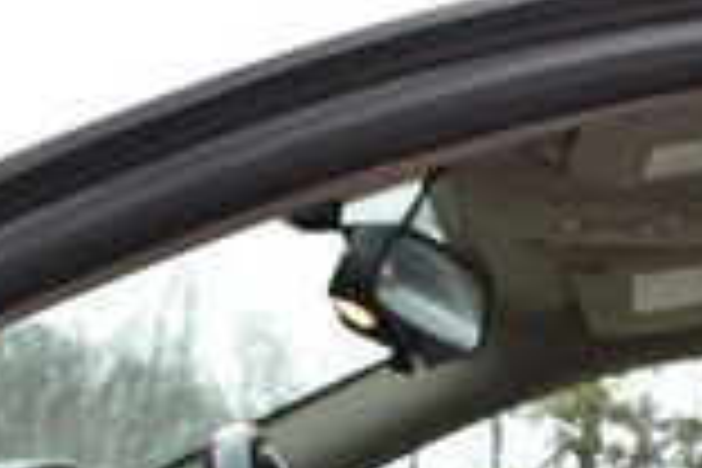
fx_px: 2516
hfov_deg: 15.3
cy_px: 945
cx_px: 832
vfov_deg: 9.9
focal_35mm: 129
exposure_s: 1/20
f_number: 6.3
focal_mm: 21
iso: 400
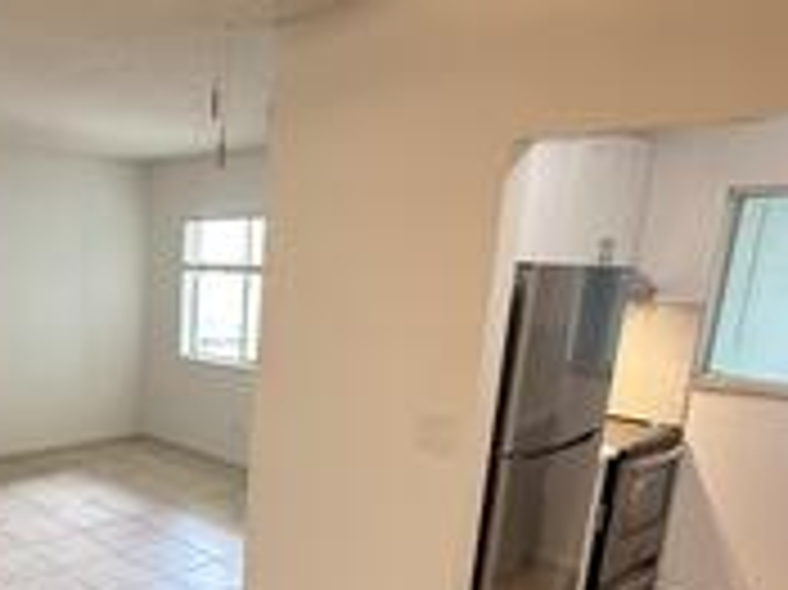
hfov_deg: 51.8
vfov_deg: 43.1
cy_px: 423
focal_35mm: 32
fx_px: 728
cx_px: 117
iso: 640
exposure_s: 1/60
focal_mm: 2.22
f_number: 2.2
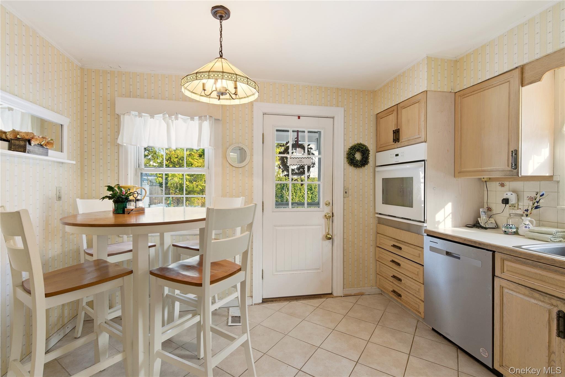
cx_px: 282
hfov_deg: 96.7
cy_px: 188
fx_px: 251
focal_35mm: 16
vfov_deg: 73.7
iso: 250
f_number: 9
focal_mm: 16
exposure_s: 1/30
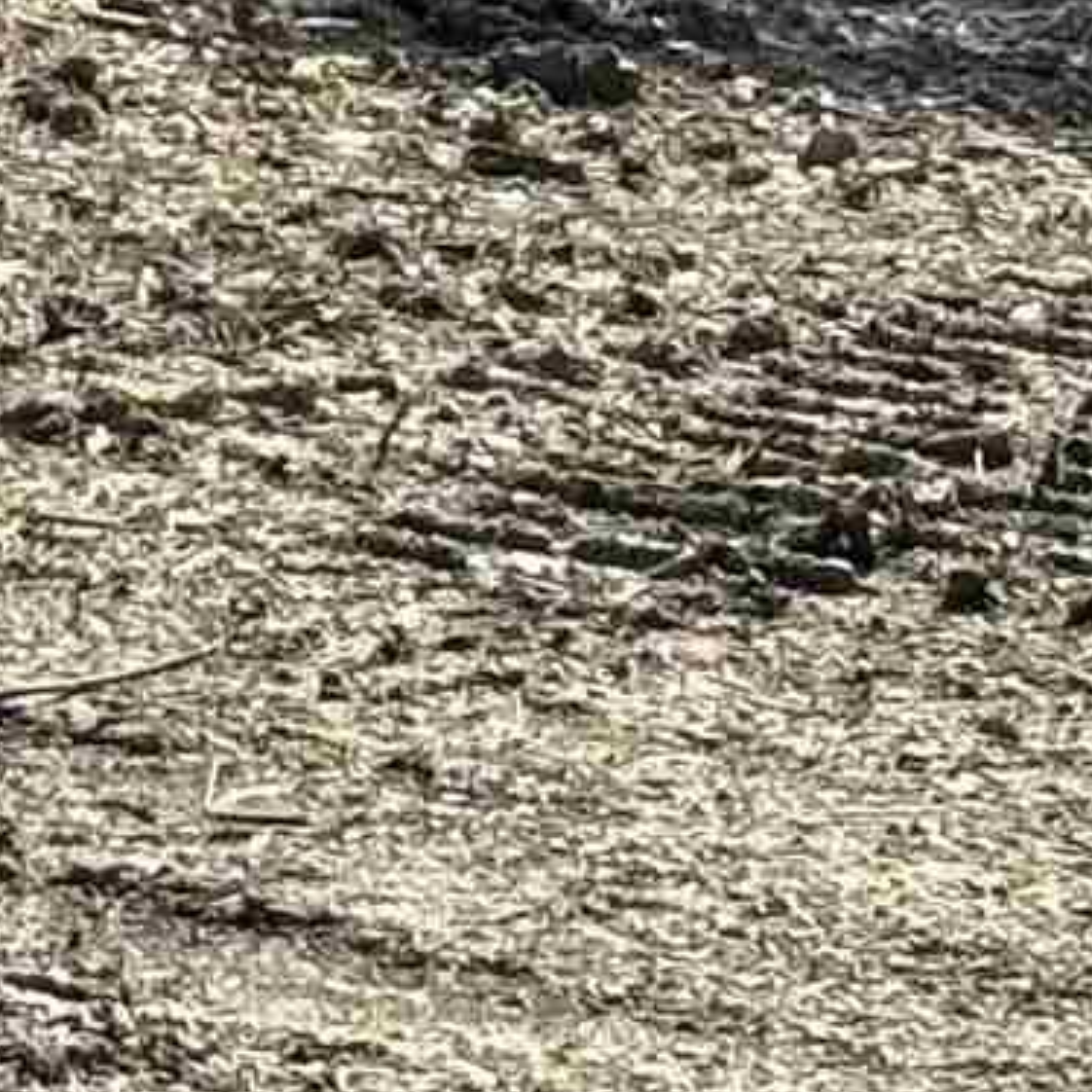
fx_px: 13491
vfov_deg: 4.5
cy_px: -1571
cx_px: -1375
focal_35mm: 378
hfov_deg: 4.5
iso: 32
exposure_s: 1/1616
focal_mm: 5.96
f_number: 1.6
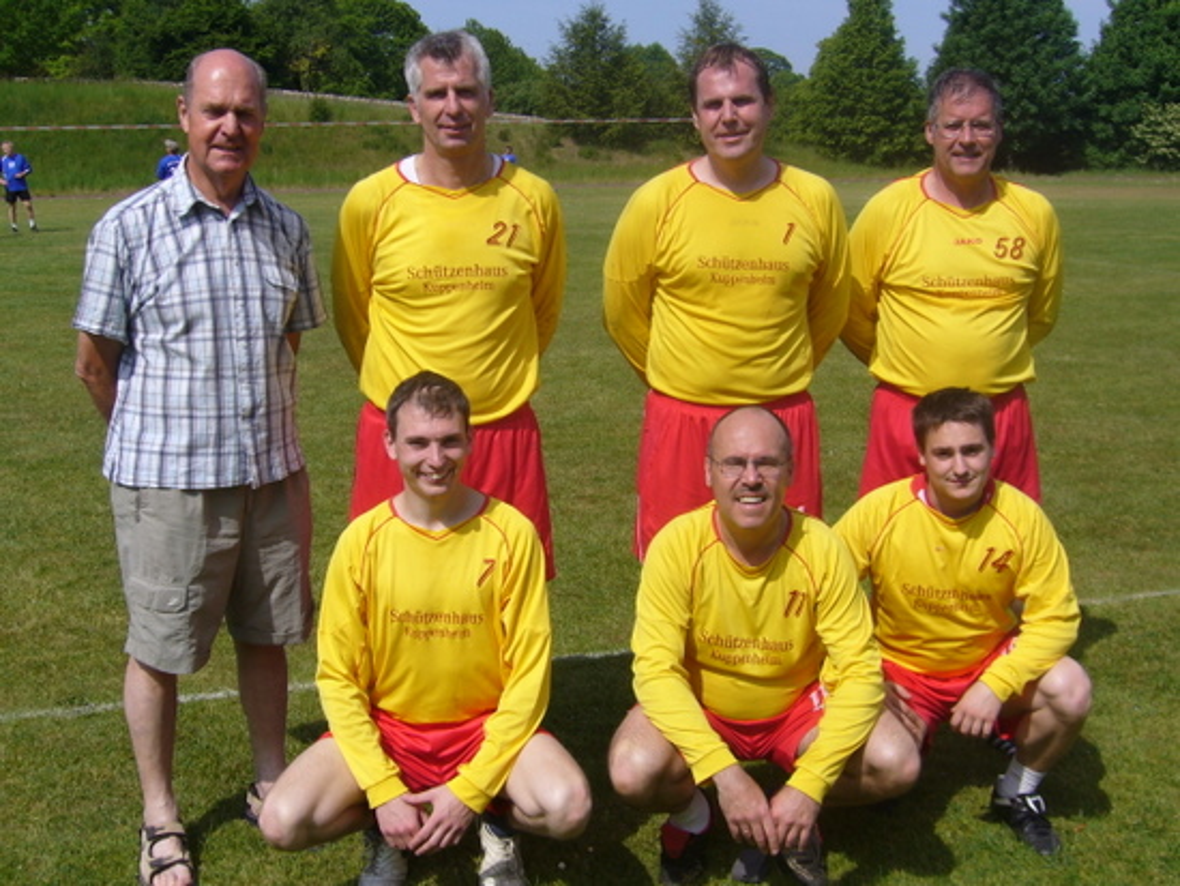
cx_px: 590
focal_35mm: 45
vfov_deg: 32.2
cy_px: 443
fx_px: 1535
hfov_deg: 42.1
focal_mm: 7.5
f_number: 6.3
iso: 80
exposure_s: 1/400
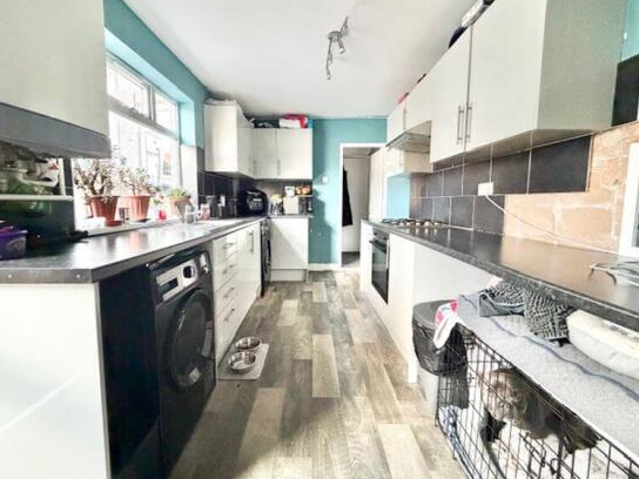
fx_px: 277
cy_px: 226
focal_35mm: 15
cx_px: 313
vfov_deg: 81.7
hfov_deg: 98.2
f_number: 2.2
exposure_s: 1/60
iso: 1000
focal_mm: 2.22
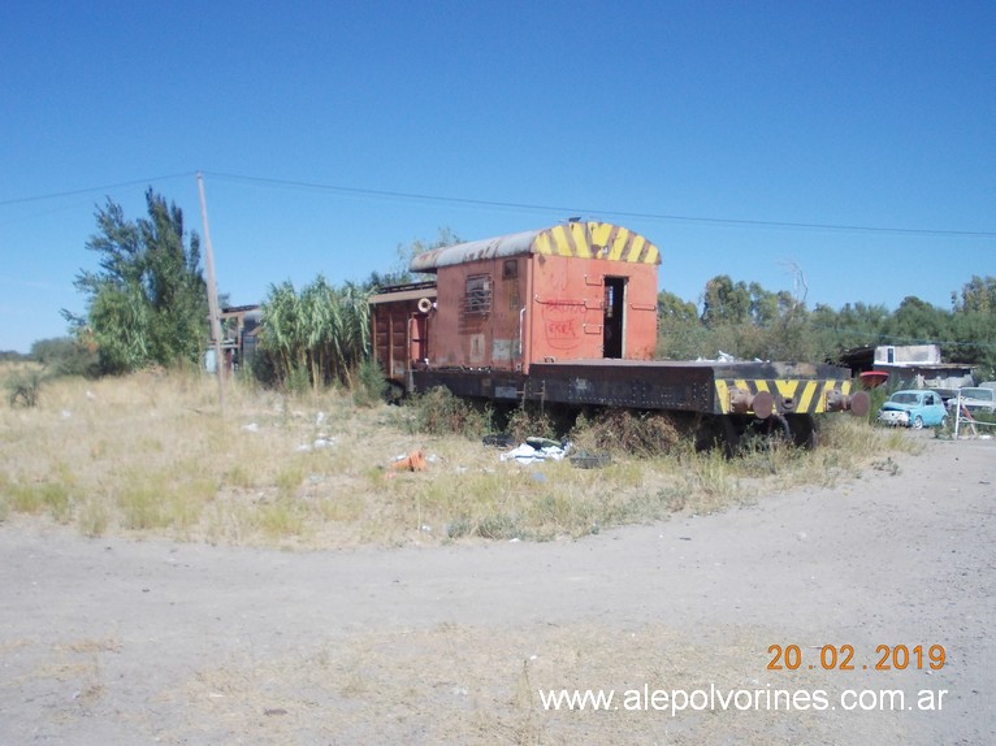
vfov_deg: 37.7
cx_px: 498
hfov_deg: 49.0
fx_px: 1093
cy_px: 373
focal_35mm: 38
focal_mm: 5.3
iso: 80
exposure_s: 1/320
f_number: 6.2
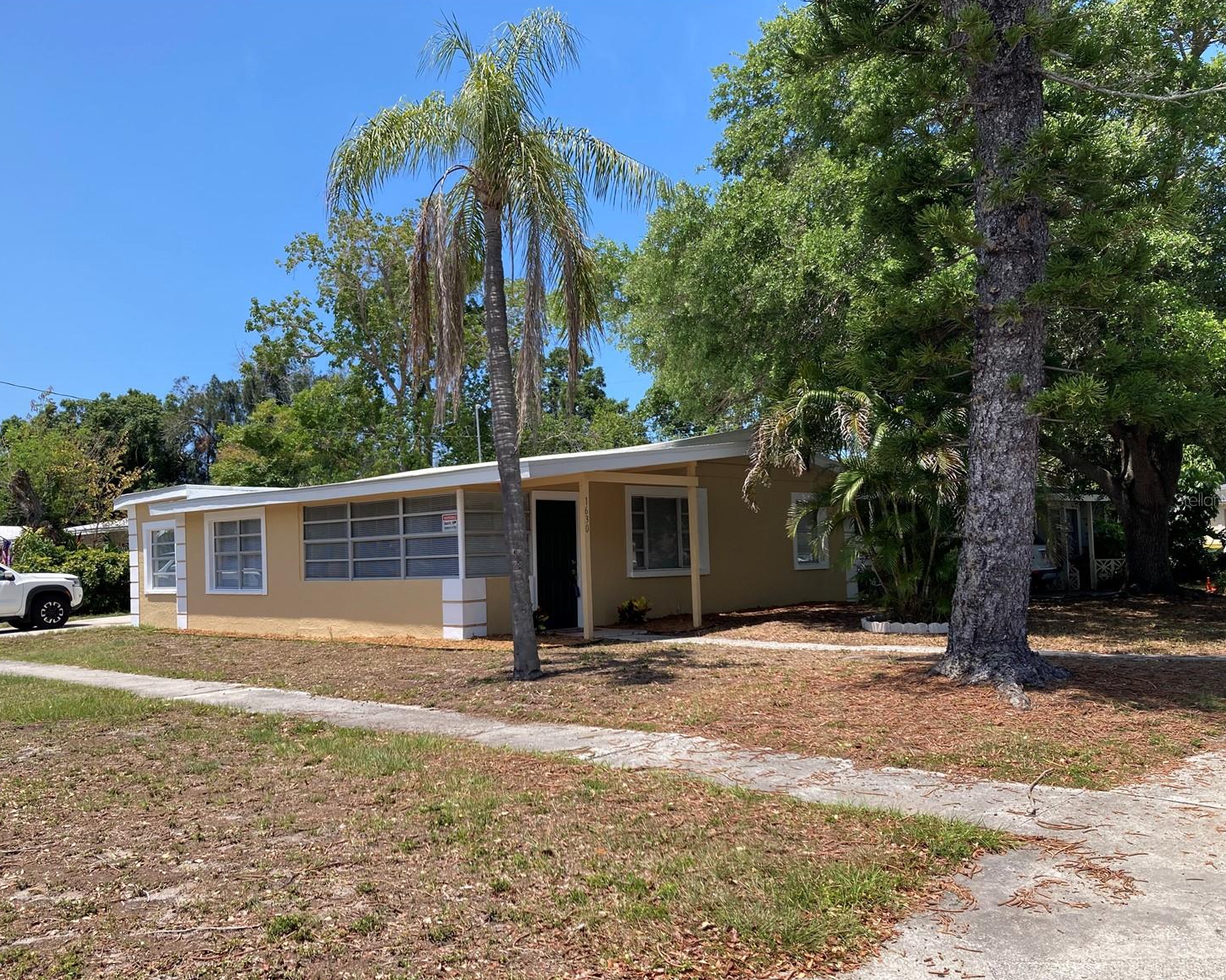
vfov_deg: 48.5
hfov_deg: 58.7
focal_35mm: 30
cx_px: 581
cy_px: 499
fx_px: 1088
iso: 20
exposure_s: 1/1350
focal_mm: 3.99
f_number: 1.8
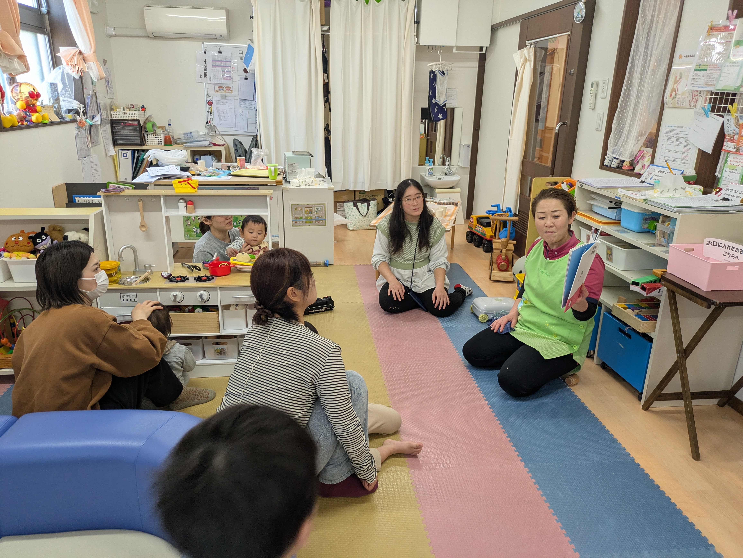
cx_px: 372
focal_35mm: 25
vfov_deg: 54.9
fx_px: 537
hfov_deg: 69.4
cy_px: 279
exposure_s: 1/100
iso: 158
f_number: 1.89
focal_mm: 5.43
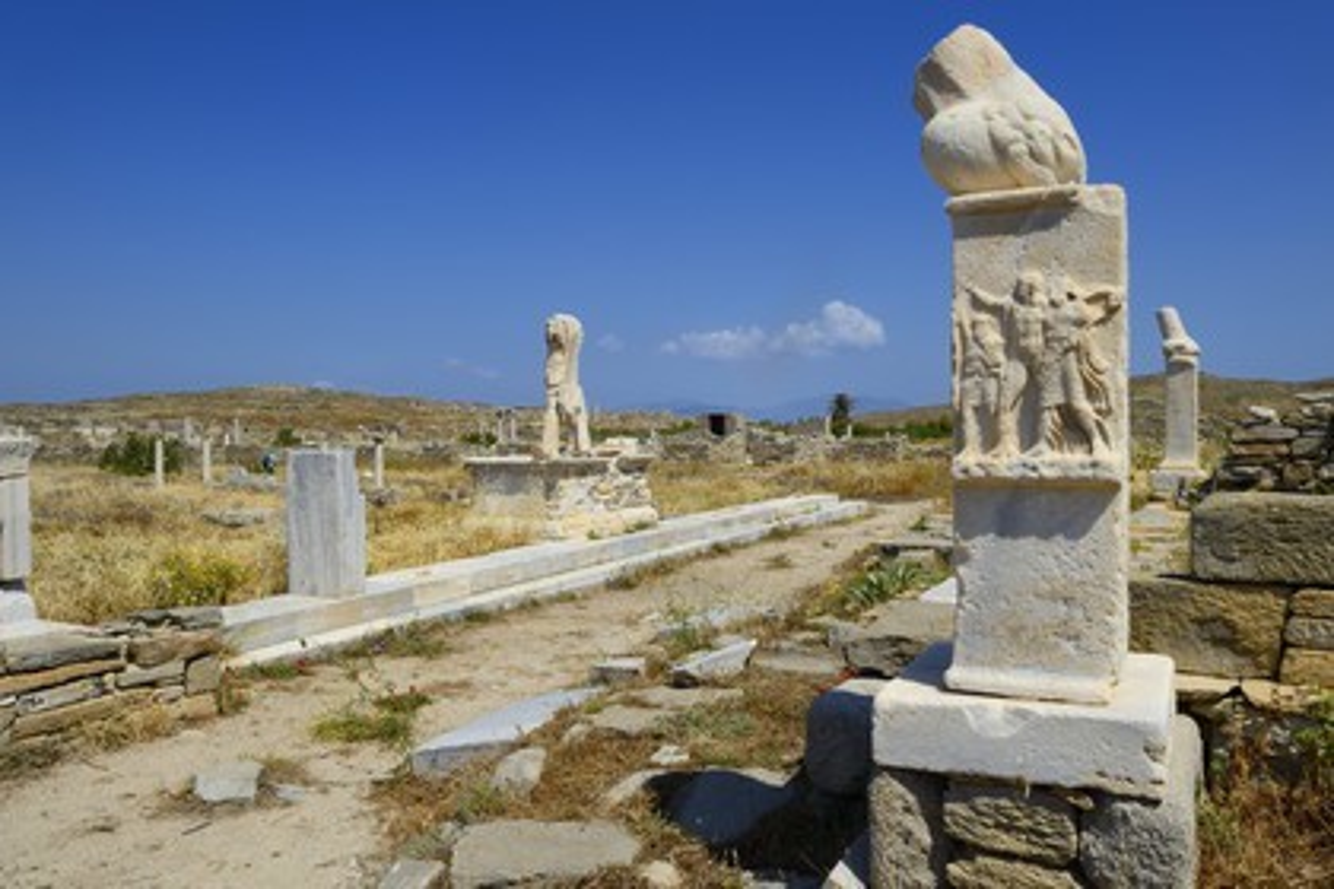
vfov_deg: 47.9
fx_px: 1000
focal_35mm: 27
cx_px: 667
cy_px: 444
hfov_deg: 67.4
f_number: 14
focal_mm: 27
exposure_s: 1/250
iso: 200
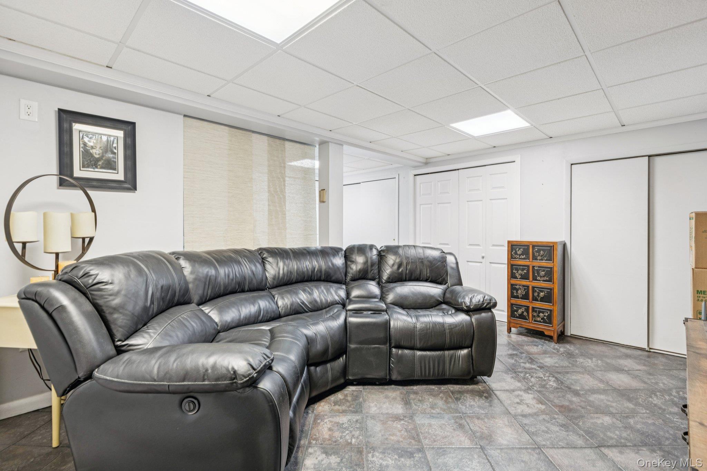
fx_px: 314
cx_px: 354
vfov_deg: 73.7
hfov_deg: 96.7
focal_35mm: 16
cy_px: 236
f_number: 8
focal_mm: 16
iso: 250
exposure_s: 1/3.33
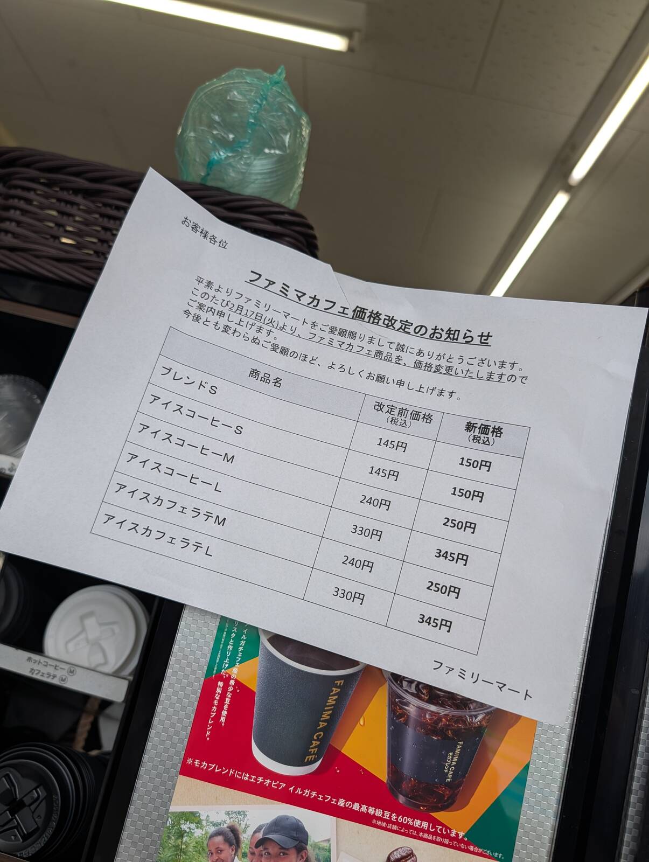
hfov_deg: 56.9
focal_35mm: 24
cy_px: 431
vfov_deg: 71.5
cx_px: 324
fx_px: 598
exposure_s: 1/512
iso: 69
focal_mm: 6.9
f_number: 1.68
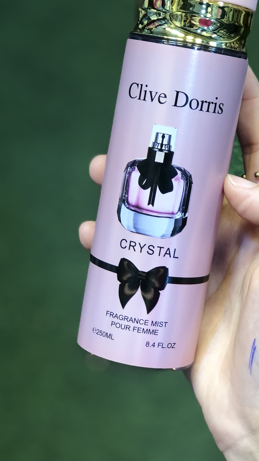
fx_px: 1001
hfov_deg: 14.7
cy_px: 196
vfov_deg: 25.9
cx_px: 178
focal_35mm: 82
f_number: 2.8
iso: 40
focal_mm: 6.6
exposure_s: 1/33
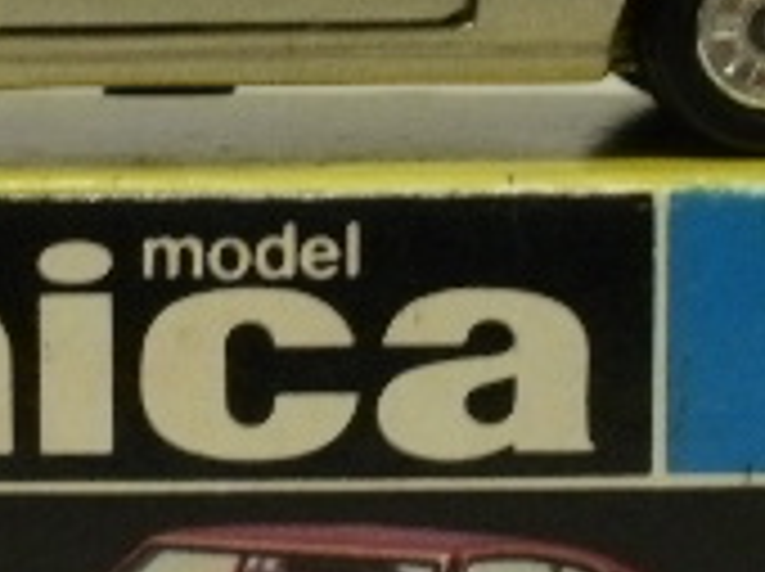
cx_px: 158
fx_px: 3663
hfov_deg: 11.9
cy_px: 302
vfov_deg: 8.9
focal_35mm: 166
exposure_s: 1/10
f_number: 4
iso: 125
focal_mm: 7.7
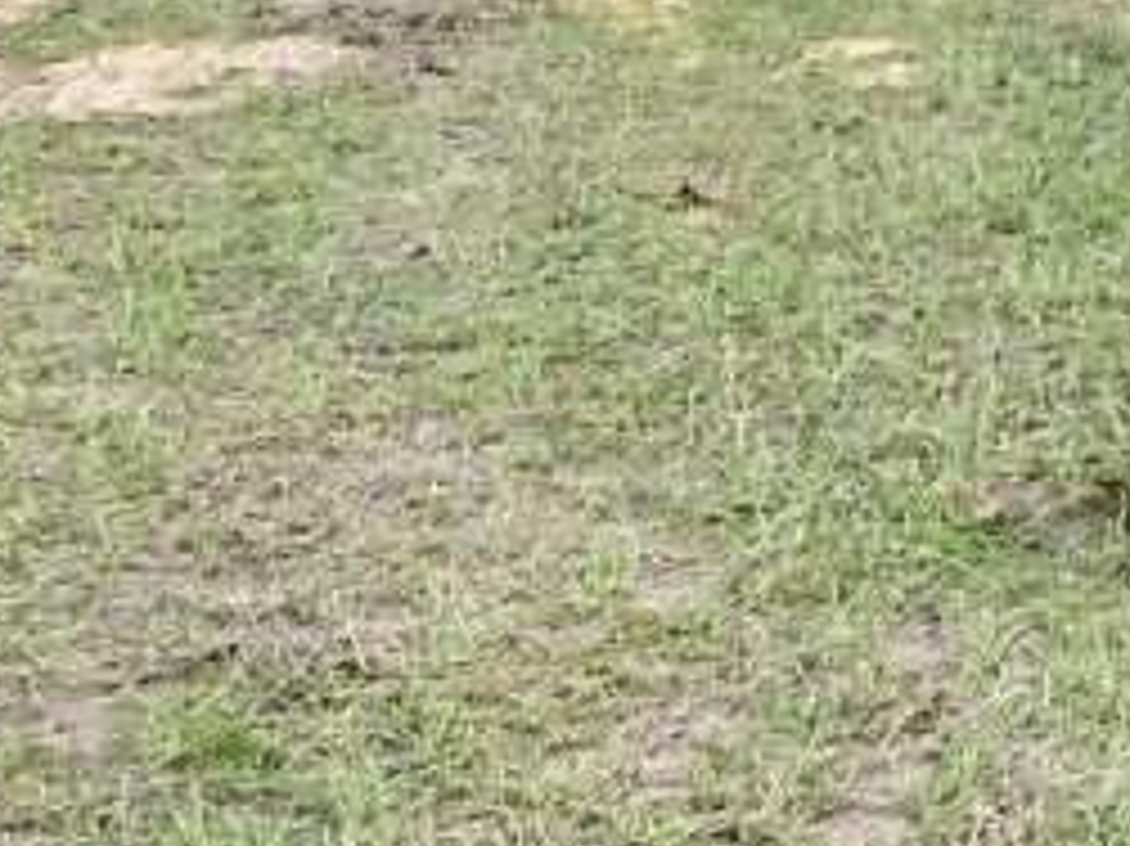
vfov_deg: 12.7
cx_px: 2021
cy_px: -670
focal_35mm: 106
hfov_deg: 15.9
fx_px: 3459
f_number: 1.8
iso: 125
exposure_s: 1/121
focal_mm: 4.25
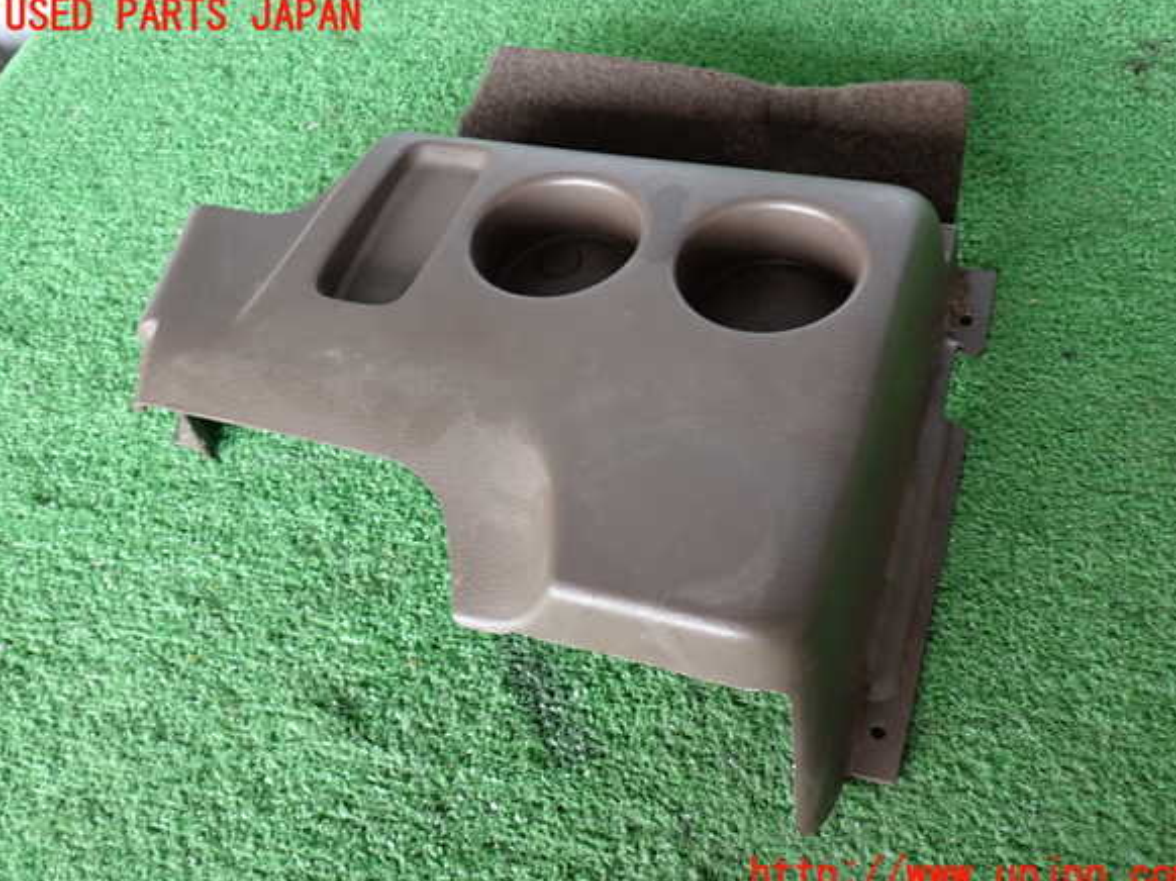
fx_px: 1121
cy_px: 447
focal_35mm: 33
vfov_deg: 42.9
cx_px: 600
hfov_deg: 55.4
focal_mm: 5.79
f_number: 2.4
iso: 200
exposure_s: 1/30
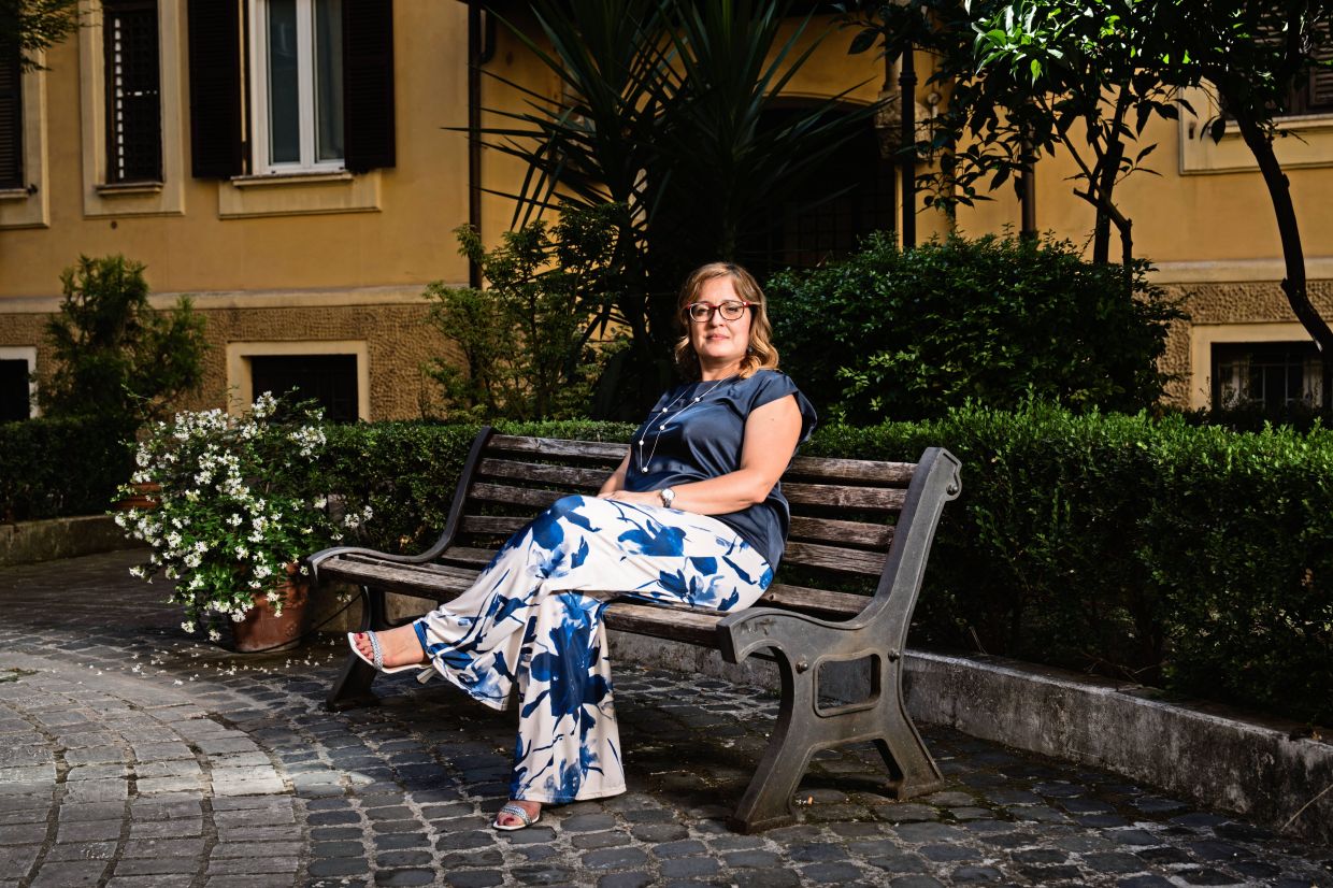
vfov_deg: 29.2
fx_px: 1703
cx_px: 666
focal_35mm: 46
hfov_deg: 42.8
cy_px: 444
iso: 100
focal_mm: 46
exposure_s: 1/200
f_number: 5.6
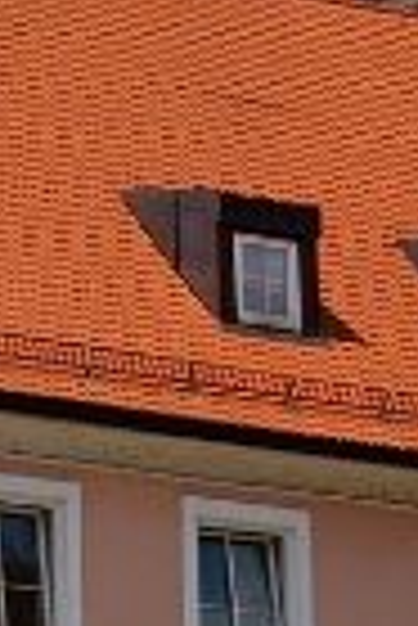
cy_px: -324
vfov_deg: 7.8
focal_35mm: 257
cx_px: -97
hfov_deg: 5.3
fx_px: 4465
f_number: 8
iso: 100
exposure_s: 1/500
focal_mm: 24
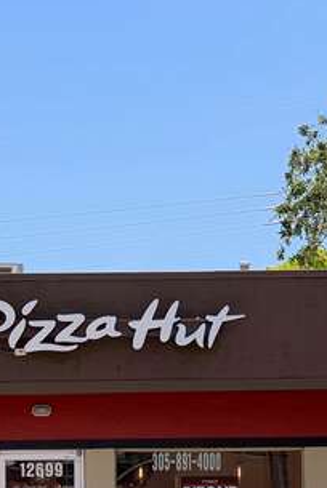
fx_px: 1849
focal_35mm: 136
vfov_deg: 14.9
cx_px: 61
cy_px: 454
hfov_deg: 10.1
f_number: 2.4
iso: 16
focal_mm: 6
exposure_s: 1/888
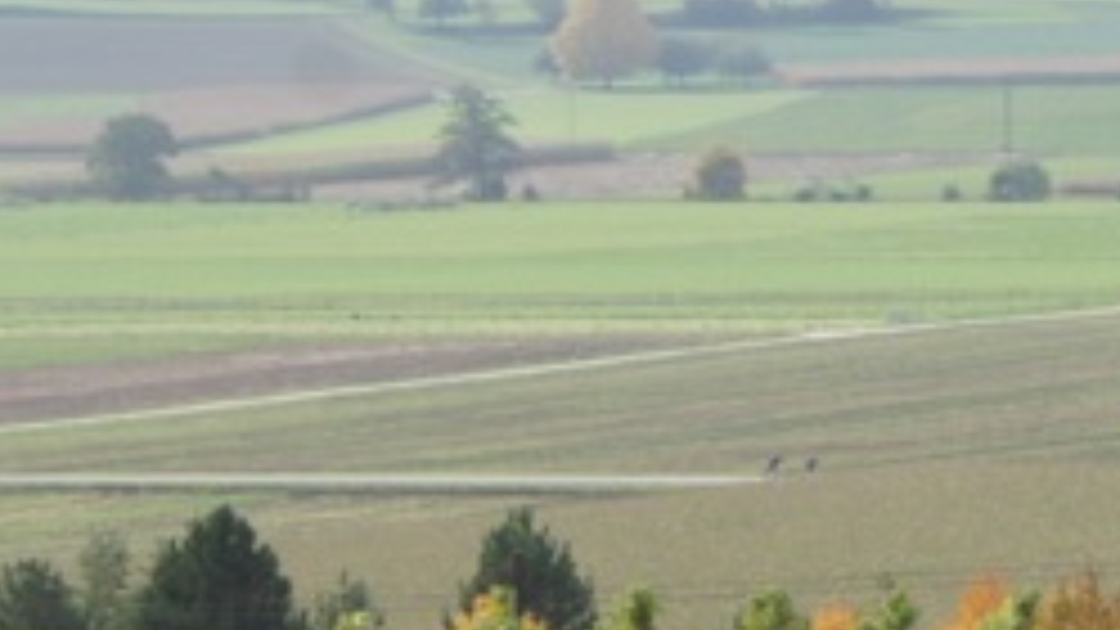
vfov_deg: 3.2
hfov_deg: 5.6
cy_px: 520
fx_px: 11284
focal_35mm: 380
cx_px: 1682
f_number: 8
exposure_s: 1/250
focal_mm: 70
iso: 200
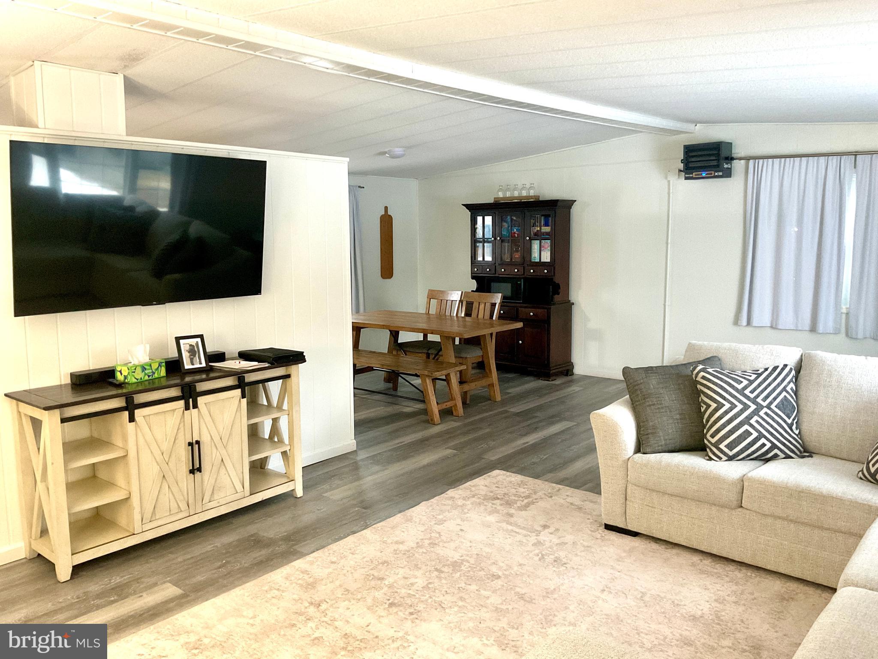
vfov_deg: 48.2
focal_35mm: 29
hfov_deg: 61.7
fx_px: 736
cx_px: 439
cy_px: 330
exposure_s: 1/60
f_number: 1.8
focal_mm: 3
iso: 250
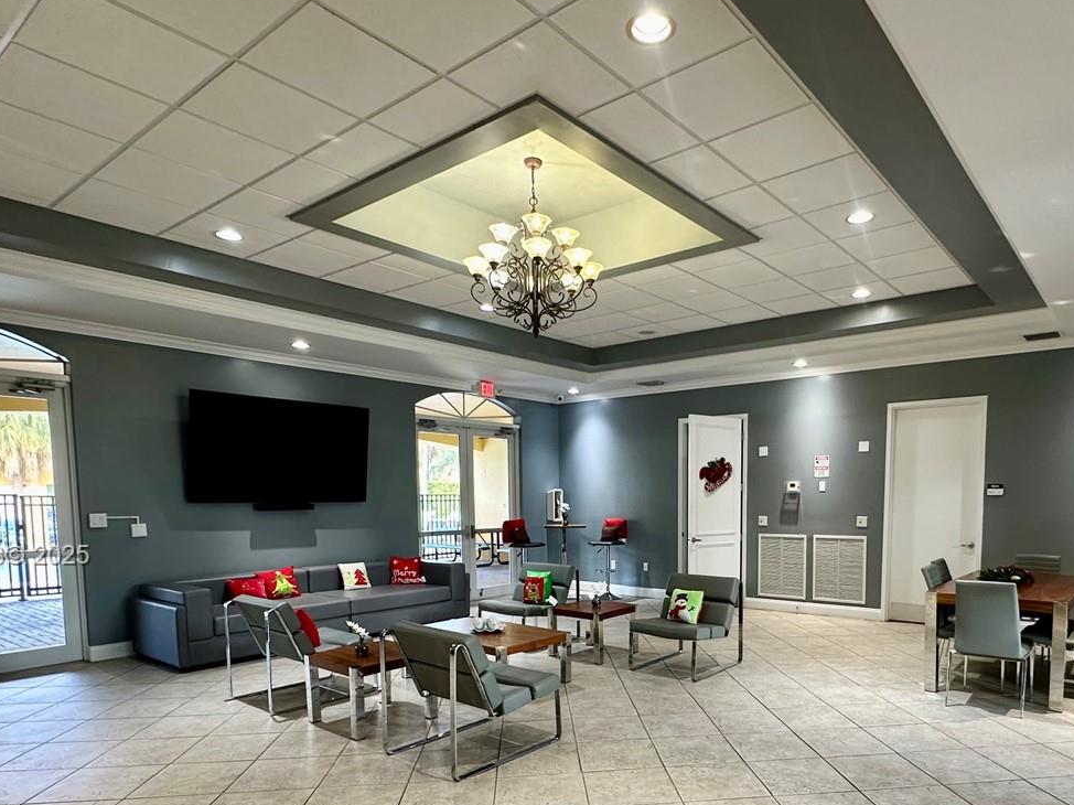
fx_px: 713
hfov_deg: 73.4
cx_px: 629
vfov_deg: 57.1
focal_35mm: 23
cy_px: 557
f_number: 2.2
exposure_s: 1/60
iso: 200
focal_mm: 2.22
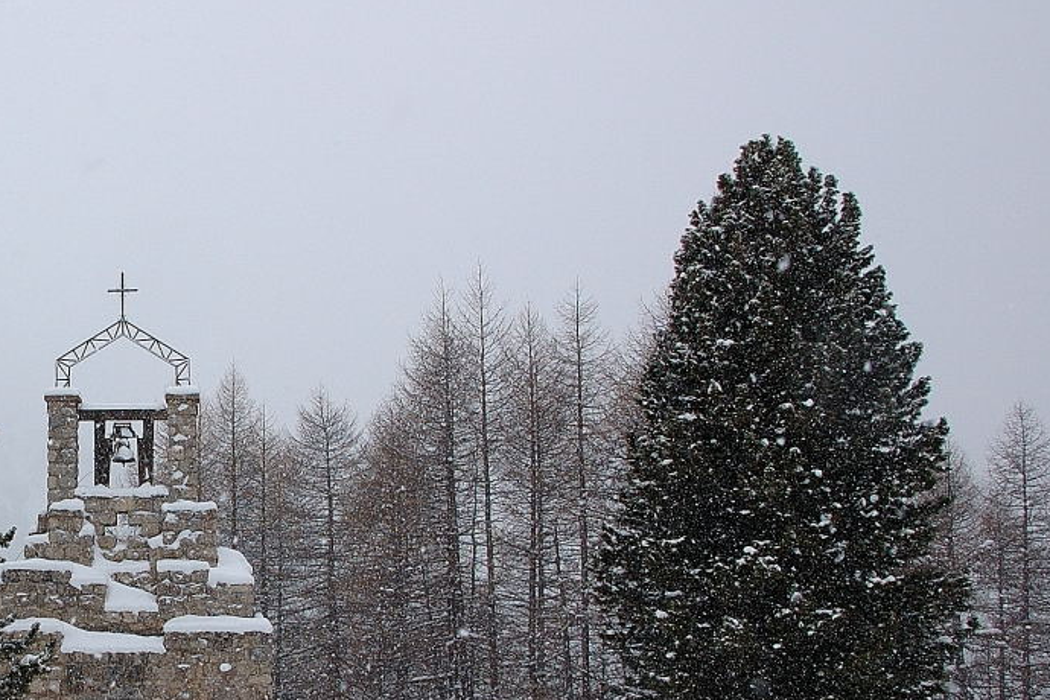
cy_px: 444
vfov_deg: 27.4
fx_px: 1429
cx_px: 358
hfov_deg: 39.9
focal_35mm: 49
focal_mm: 22
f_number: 10
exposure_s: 1/400
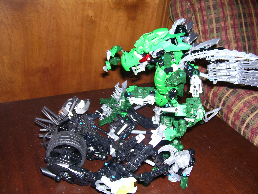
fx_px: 253
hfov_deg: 54.0
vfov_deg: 41.8
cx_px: 129
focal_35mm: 34
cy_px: 97
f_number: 2.7
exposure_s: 1/60
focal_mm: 5.6
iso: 125
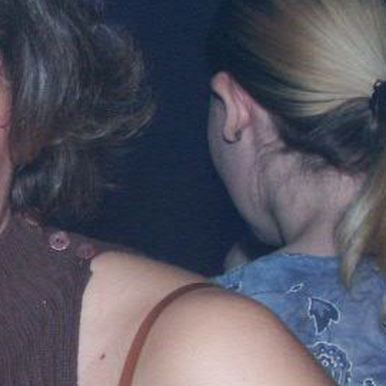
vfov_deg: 11.3
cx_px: -260
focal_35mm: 155
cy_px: 266
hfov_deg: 10.7
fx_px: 1955
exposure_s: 1/45
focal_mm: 9.55
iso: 200
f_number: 2.8
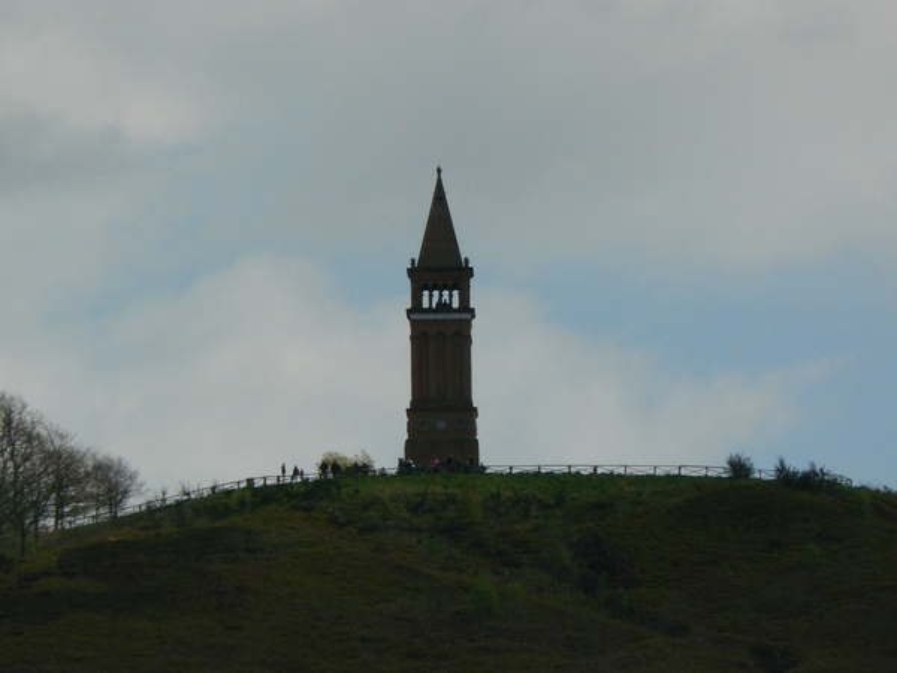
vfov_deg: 2.9
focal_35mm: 518
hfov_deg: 3.8
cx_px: 448
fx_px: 13423
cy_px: 336
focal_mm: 72
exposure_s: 1/1000
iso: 200
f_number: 8
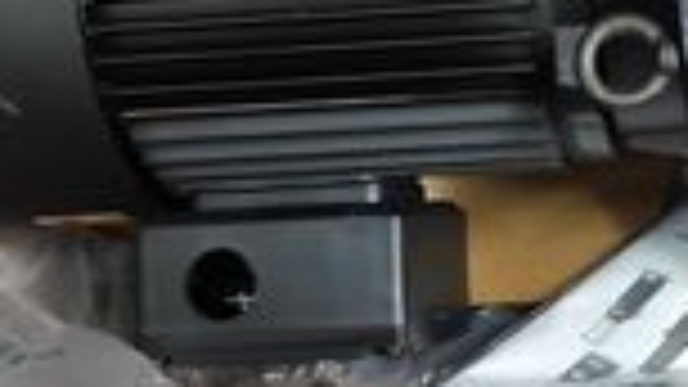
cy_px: 14
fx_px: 1623
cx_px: 684
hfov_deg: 23.0
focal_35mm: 89
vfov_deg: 13.4
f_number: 1.89
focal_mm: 5.43
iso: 1393
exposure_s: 1/20
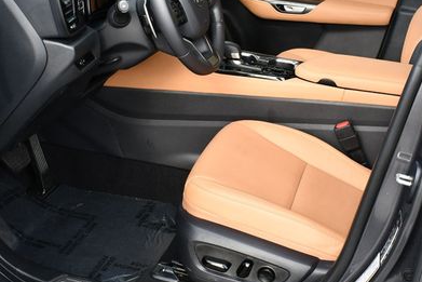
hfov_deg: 33.9
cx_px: 223
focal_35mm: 59
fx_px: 692
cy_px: 115
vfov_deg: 23.0
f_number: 5.6
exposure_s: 1/250
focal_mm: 18
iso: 400
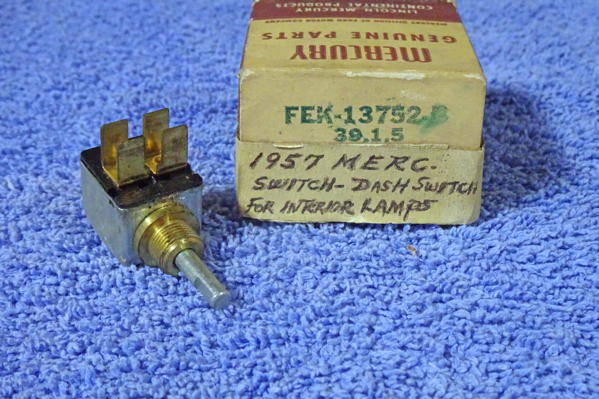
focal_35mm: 61
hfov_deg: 32.9
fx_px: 1015
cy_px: 211
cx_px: 300
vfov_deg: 22.3
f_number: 4.5
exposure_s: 1/40
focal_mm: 9.87
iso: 1600
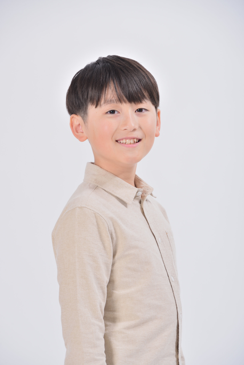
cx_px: 122
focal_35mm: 190
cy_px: 182
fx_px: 1930
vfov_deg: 10.8
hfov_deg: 7.2
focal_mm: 190
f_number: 8
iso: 200
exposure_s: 1/160
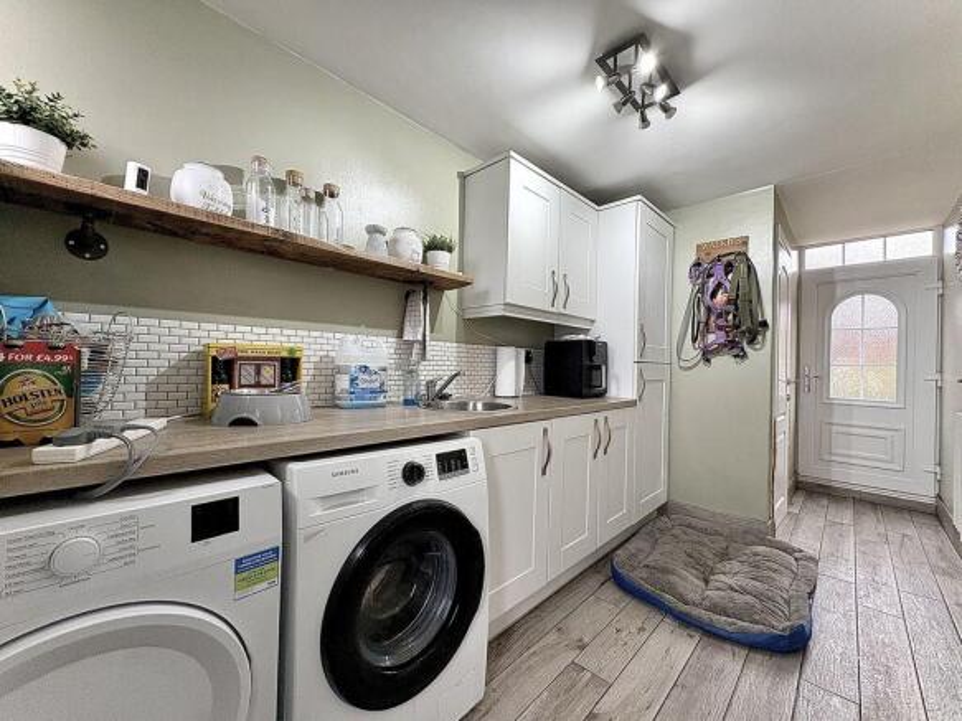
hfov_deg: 102.1
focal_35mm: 14
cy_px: 360
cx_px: 481
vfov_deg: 85.7
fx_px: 389
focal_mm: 2.22
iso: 200
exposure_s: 1/100
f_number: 2.2
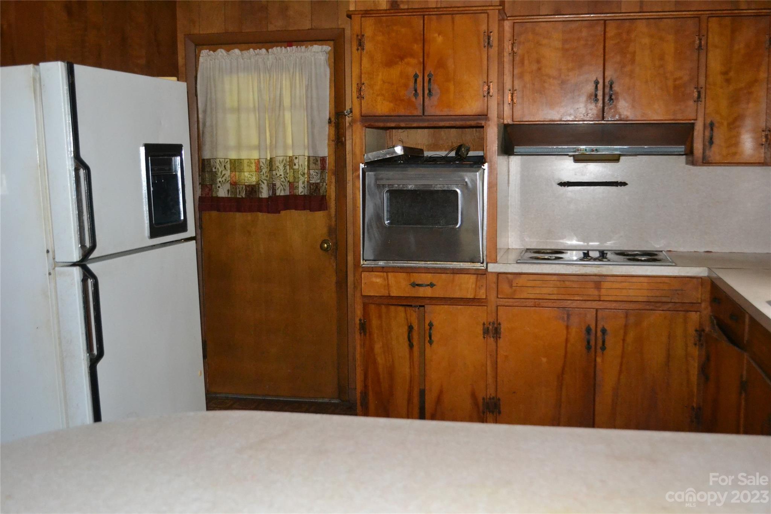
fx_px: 835
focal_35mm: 39
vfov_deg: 34.2
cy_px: 257
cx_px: 386
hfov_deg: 49.6
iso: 3200
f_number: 4.2
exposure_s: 1/60
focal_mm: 26
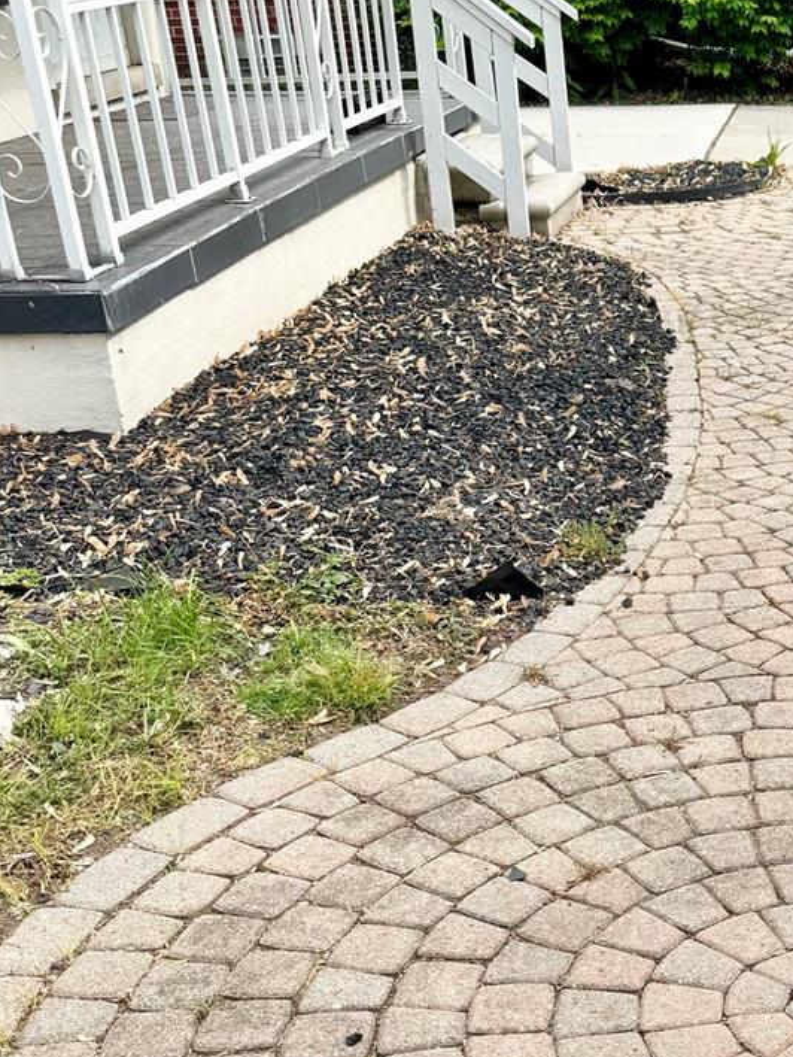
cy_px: 733
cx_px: 786
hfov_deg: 26.6
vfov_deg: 36.3
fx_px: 1588
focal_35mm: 52
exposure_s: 1/2506
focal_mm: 6.76
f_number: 1.78
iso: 80
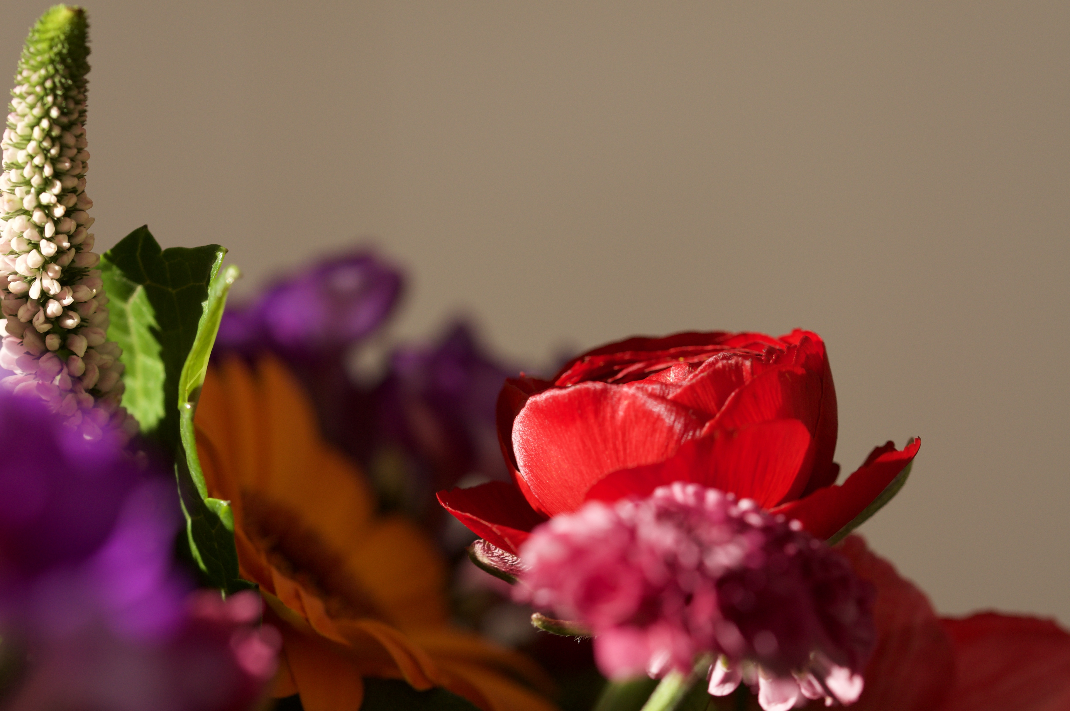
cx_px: 535
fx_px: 4676
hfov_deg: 13.1
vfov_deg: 8.7
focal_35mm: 158
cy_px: 356
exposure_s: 1/160
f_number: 5
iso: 200
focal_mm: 105
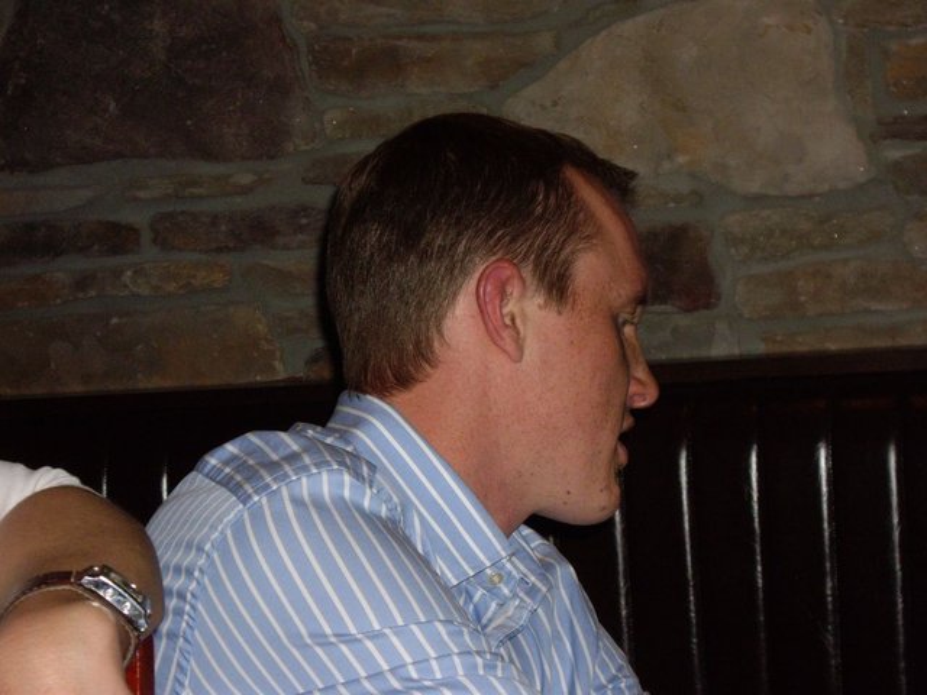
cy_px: 348
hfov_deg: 17.3
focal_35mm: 114
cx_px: 464
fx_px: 3053
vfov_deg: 13.0
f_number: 5.2
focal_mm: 18.6
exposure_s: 1/125
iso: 200
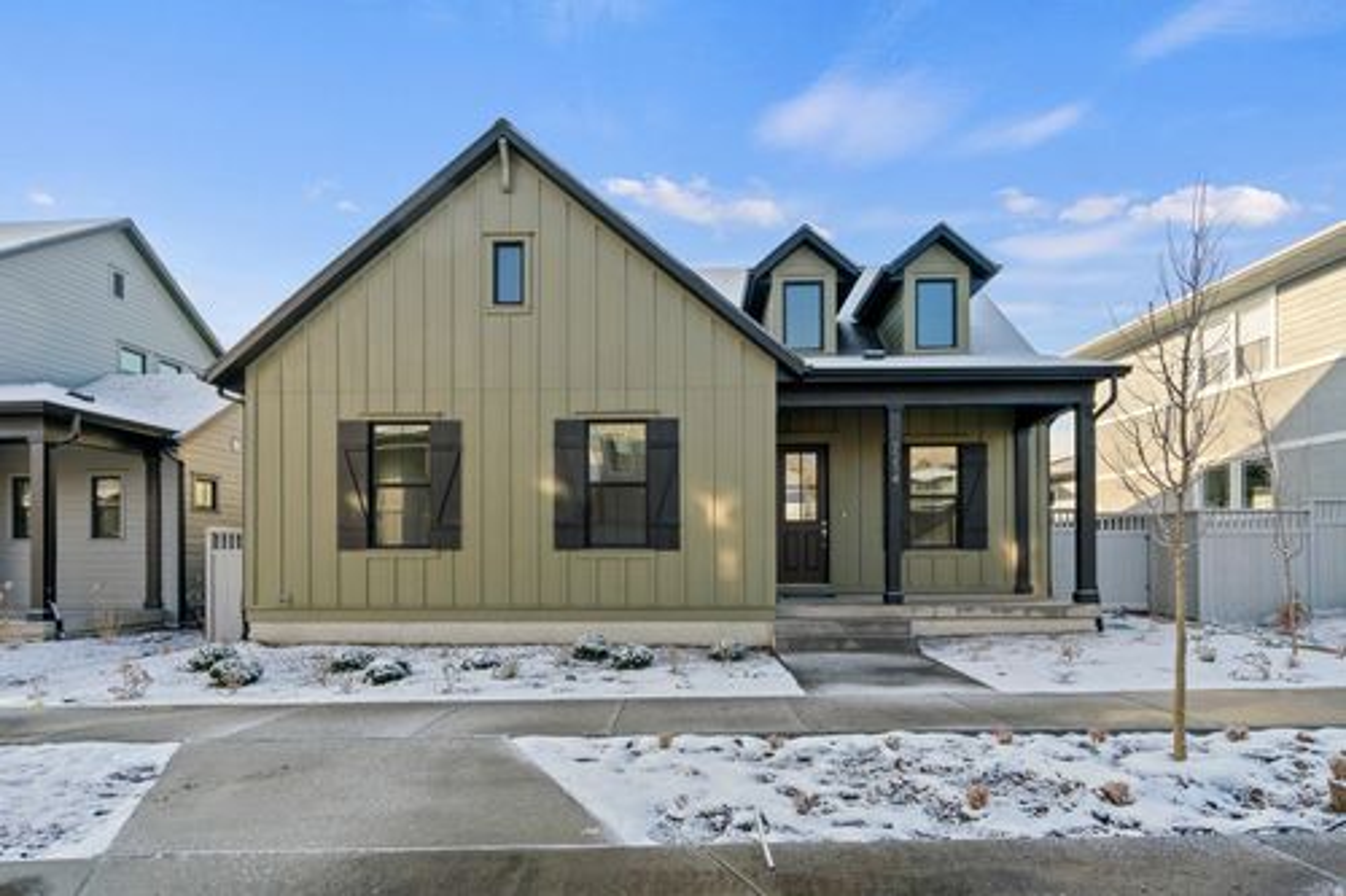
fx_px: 673
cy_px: 448
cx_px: 673
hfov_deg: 90.0
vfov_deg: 67.3
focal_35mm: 18
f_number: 9.5
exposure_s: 1/45
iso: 320
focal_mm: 18
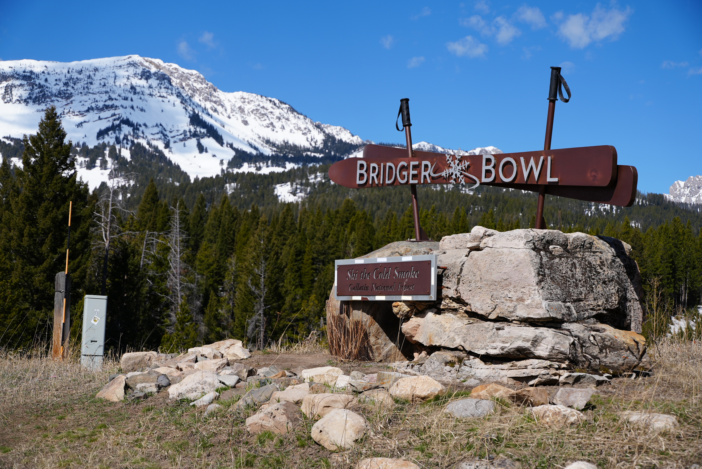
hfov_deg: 37.5
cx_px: 351
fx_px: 1034
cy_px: 234
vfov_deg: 25.5
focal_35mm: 53
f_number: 5
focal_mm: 53
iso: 80
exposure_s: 1/800
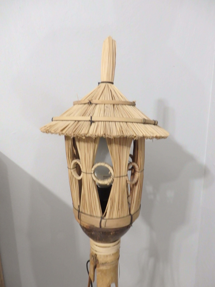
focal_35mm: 25
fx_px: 207
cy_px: 144
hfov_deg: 54.9
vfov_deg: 69.4
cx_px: 108
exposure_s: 1/10
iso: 800
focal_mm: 4.5
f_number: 3
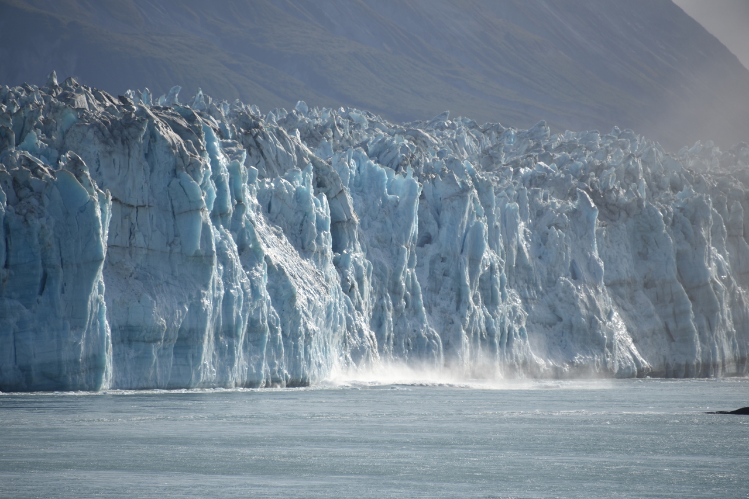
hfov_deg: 6.9
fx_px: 6243
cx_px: 374
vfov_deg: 4.6
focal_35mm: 300
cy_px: 250
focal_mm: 300
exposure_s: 1/640
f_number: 7.1
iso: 100
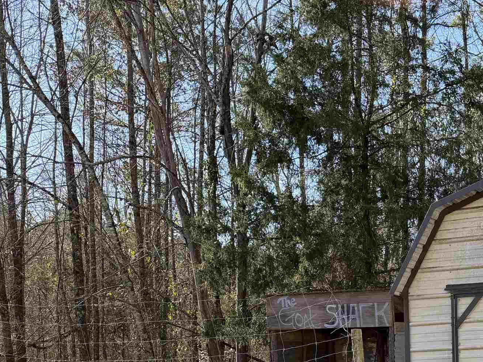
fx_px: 781
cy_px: 421
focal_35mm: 56
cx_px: 424
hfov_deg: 32.8
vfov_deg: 24.0
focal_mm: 6.76
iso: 80
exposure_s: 1/772
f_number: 1.78
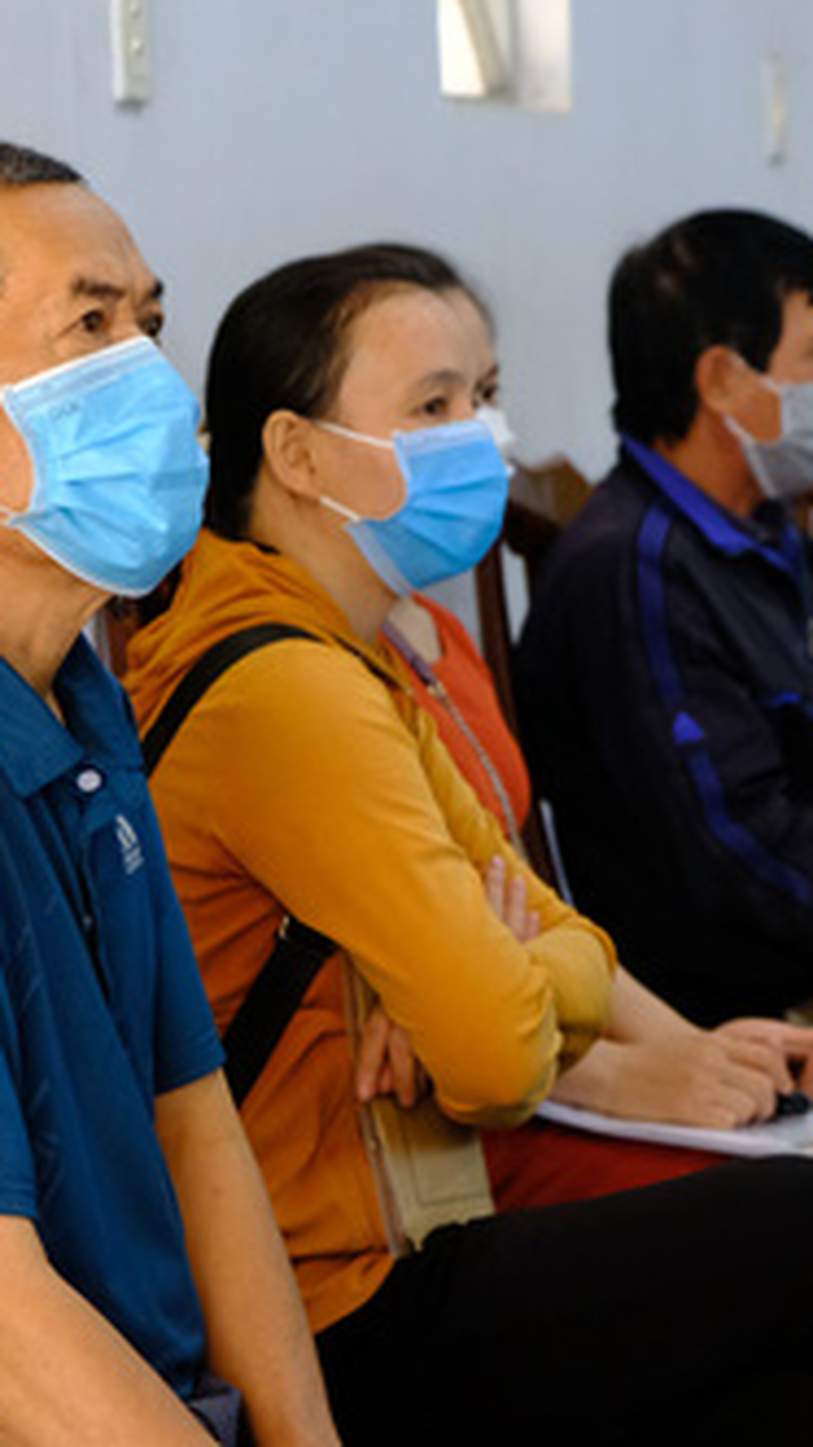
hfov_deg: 7.9
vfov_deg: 14.0
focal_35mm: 154
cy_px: 726
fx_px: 5906
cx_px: 586
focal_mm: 55
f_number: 4
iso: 1600
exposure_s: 1/100
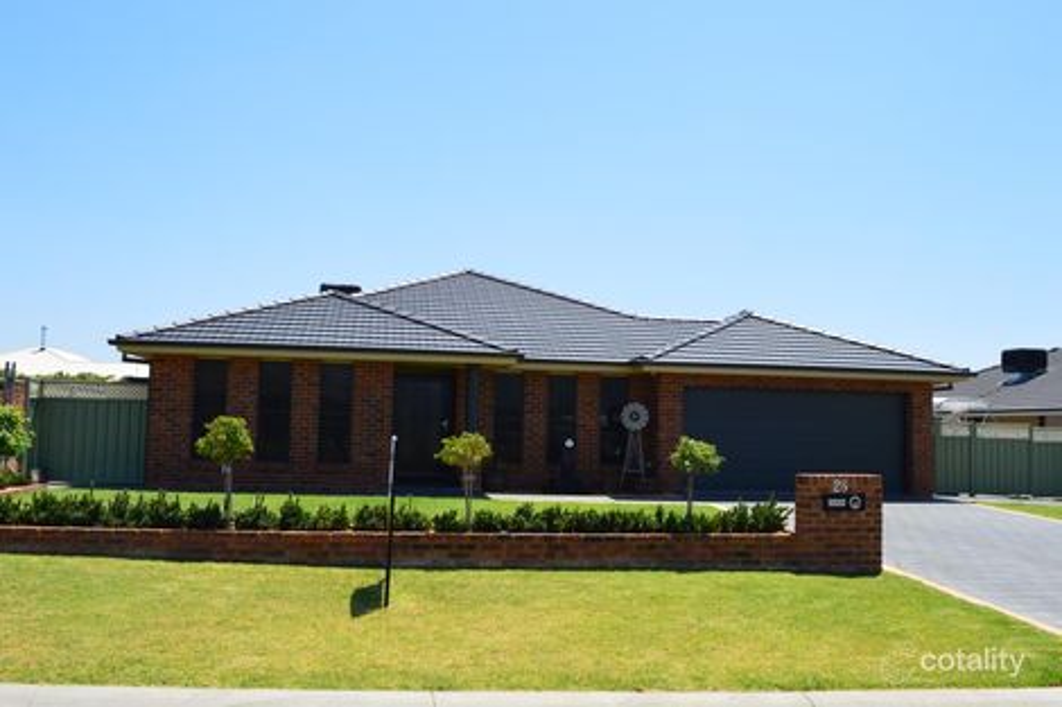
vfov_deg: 43.6
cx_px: 531
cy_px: 354
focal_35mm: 30
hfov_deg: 61.9
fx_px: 885
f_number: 11
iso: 400
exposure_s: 1/500
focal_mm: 20
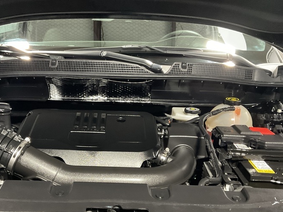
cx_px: 112
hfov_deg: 44.5
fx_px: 343
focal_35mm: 42
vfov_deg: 34.1
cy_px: 140
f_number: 1.8
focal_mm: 3
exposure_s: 1/30
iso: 250
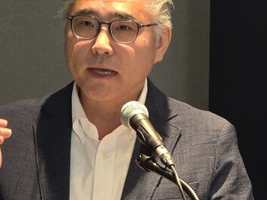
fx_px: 3193
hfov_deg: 4.8
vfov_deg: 3.6
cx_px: 307
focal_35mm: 414
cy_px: 52
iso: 400
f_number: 3.4
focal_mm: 18.6
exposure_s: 1/120
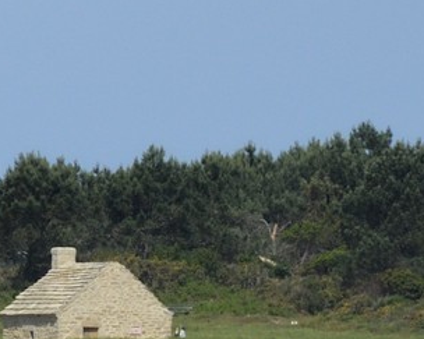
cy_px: 336
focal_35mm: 988
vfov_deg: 1.6
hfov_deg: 2.0
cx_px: -661
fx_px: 12394
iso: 400
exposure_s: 1/640
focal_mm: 200
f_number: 16
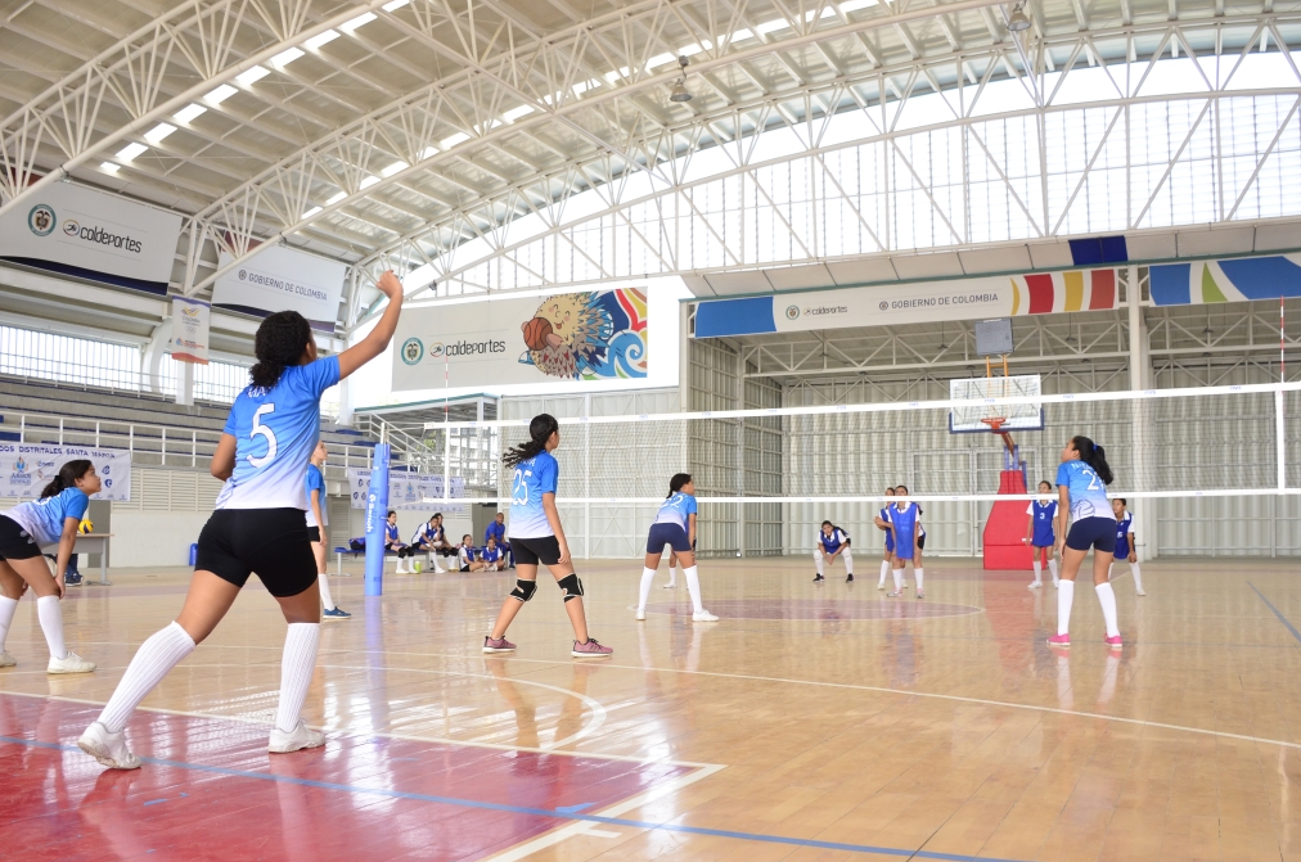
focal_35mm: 32
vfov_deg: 40.9
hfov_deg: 58.8
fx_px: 1154
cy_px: 462
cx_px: 661
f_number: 3.5
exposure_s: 1/500
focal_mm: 18
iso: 500
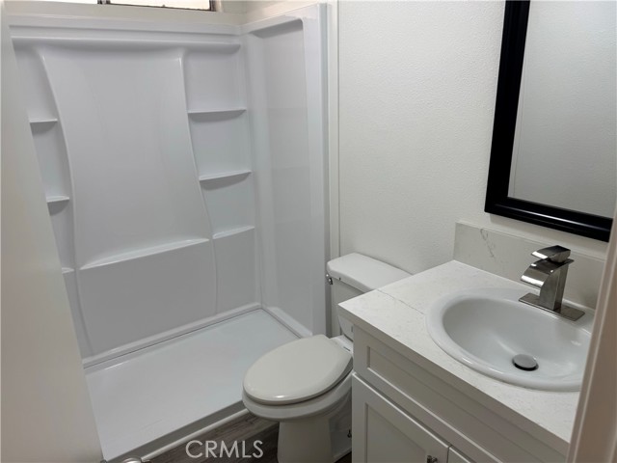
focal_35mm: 24
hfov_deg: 71.6
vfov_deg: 56.8
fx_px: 428
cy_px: 232
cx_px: 308
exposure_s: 1/120
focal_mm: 6.76
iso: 64
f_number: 1.78
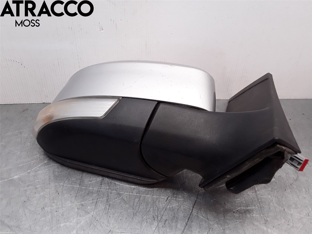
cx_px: 156
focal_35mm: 28
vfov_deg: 49.7
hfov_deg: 63.4
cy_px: 117
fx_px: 252
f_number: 1.9
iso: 100
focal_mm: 2.91
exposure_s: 1/154
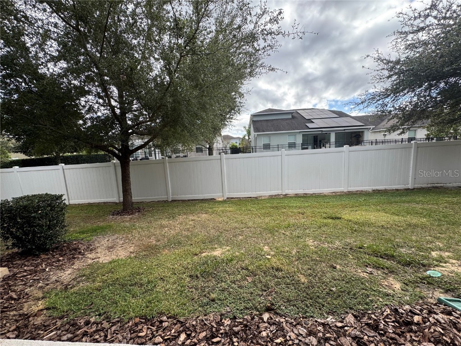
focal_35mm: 14
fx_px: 186
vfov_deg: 85.7
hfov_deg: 102.1
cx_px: 230
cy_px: 173
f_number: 2.2
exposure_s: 1/440
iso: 40
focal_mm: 2.22
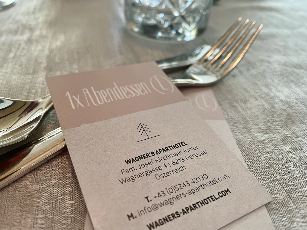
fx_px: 231
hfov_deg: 67.3
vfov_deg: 53.0
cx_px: 154
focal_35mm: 26
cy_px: 115
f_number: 1.6
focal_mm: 4.2
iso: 125
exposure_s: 1/75
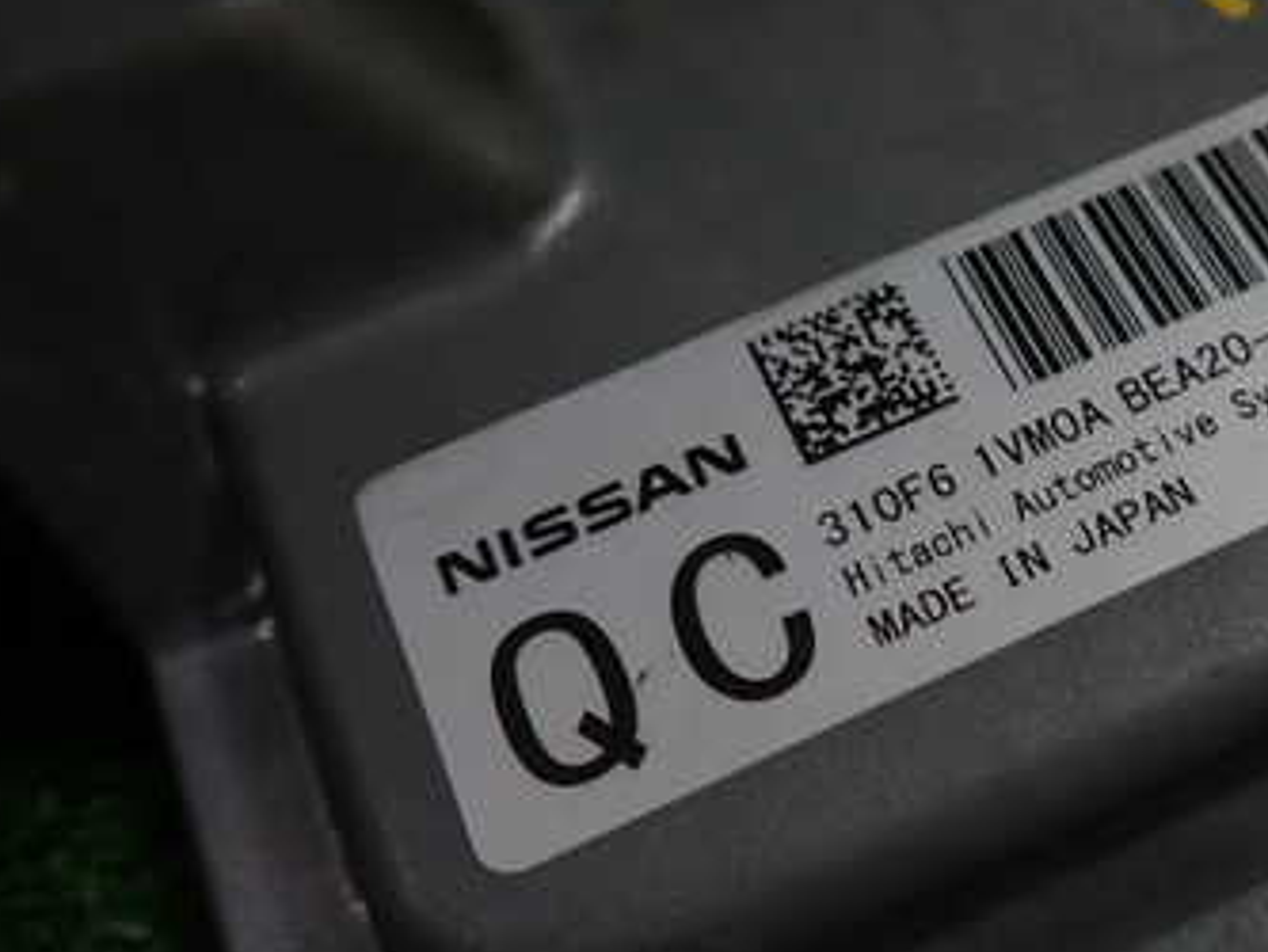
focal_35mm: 45
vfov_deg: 32.0
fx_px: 1649
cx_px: 1020
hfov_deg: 40.3
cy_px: 621
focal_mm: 4.5
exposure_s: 1/80
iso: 100
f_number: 2
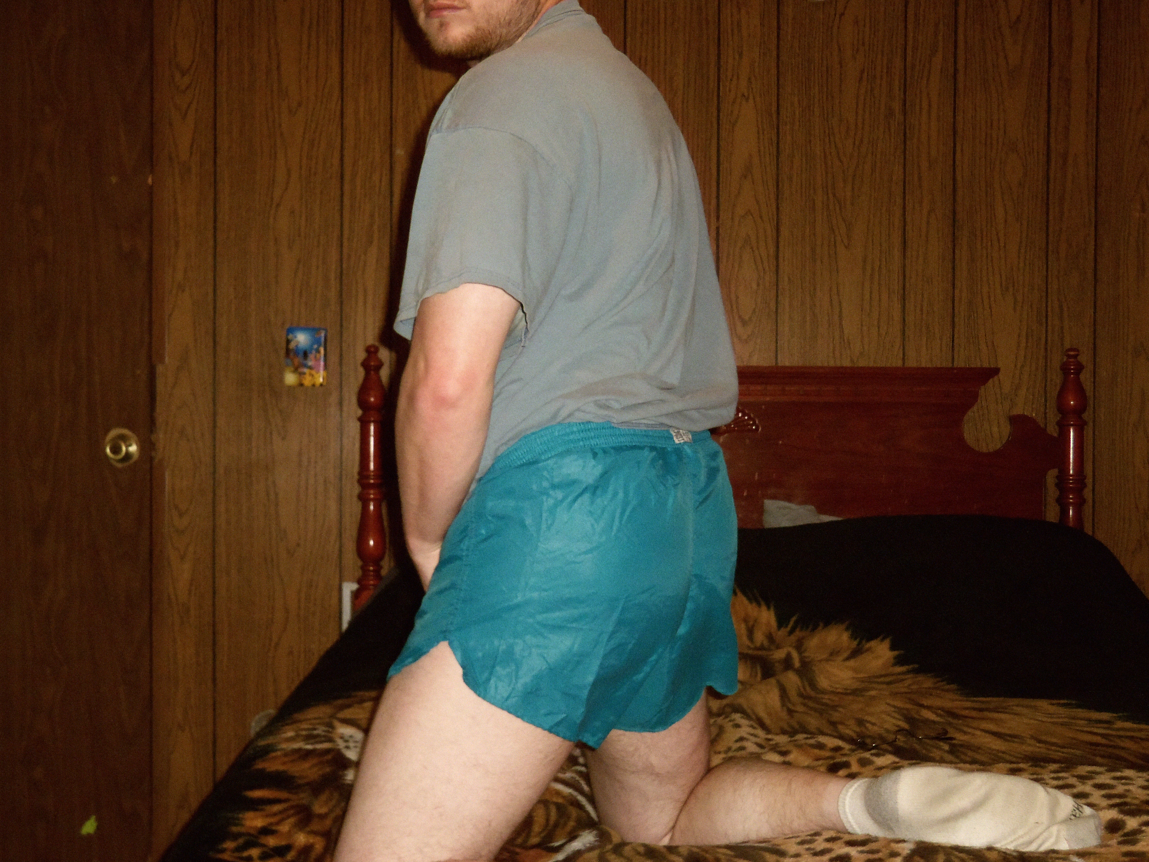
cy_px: 431
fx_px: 1626
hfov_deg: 38.9
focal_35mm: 49
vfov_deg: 29.7
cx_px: 574
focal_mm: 8.7
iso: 250
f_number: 4.6
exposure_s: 1/40
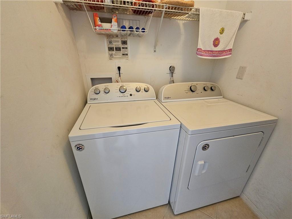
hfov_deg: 106.2
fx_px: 110
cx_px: 146
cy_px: 110
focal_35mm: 13
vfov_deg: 89.9
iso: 500
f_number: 2.2
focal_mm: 2.2
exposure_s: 1/30
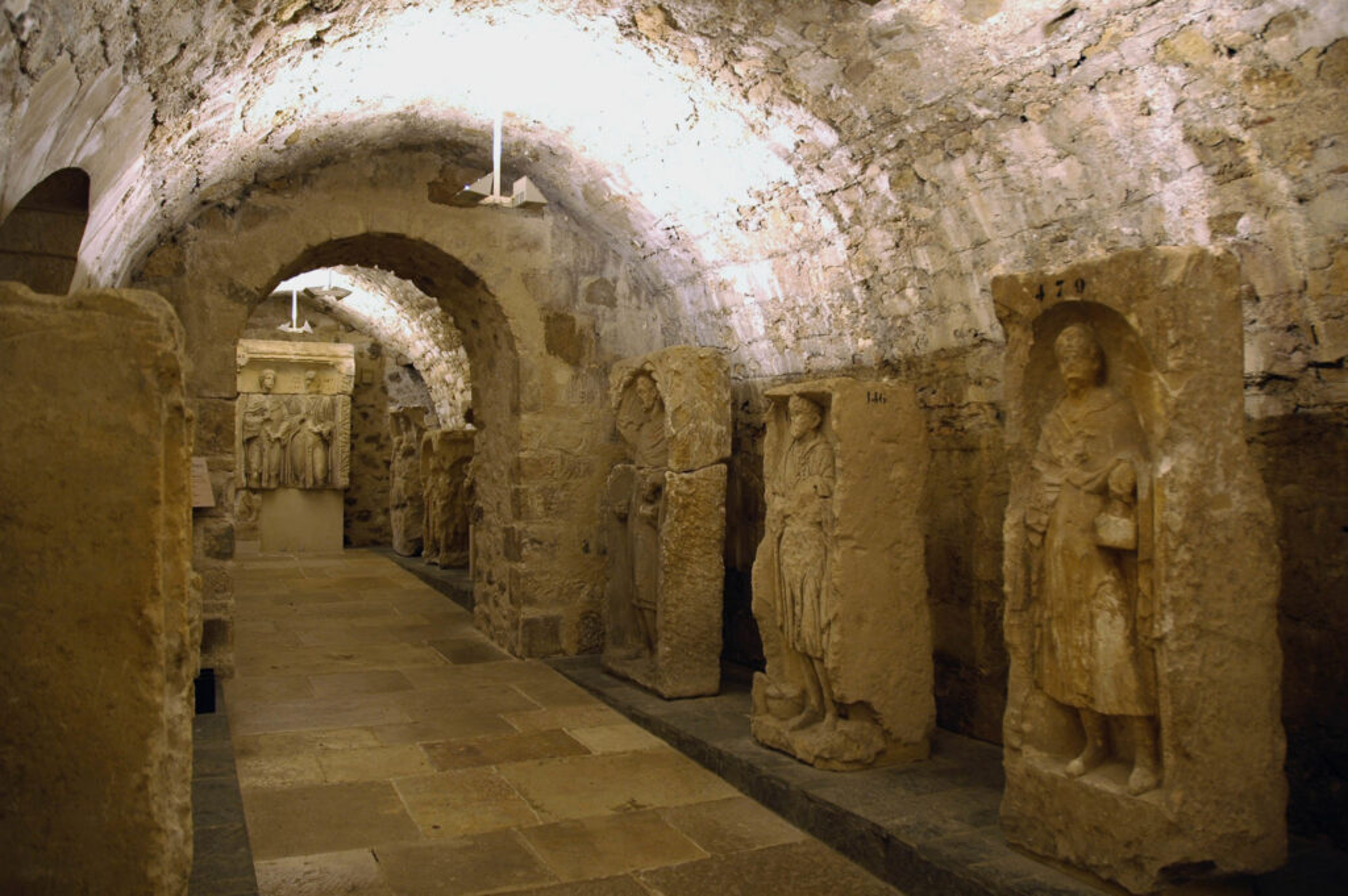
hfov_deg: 67.4
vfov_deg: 47.9
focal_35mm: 27
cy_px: 448
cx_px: 674
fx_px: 1010
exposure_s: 1/1.3
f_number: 3.5
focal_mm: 18
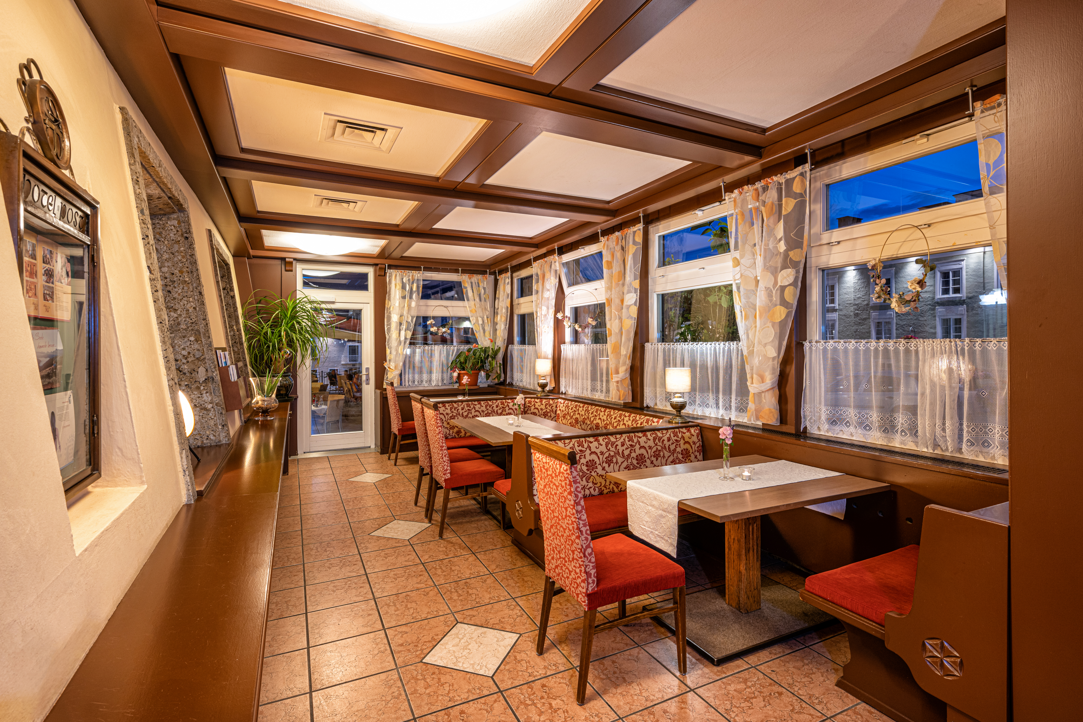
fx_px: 481
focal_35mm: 16
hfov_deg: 96.7
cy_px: 361
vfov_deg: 73.7
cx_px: 542
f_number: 8
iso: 100
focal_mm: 16
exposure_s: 2
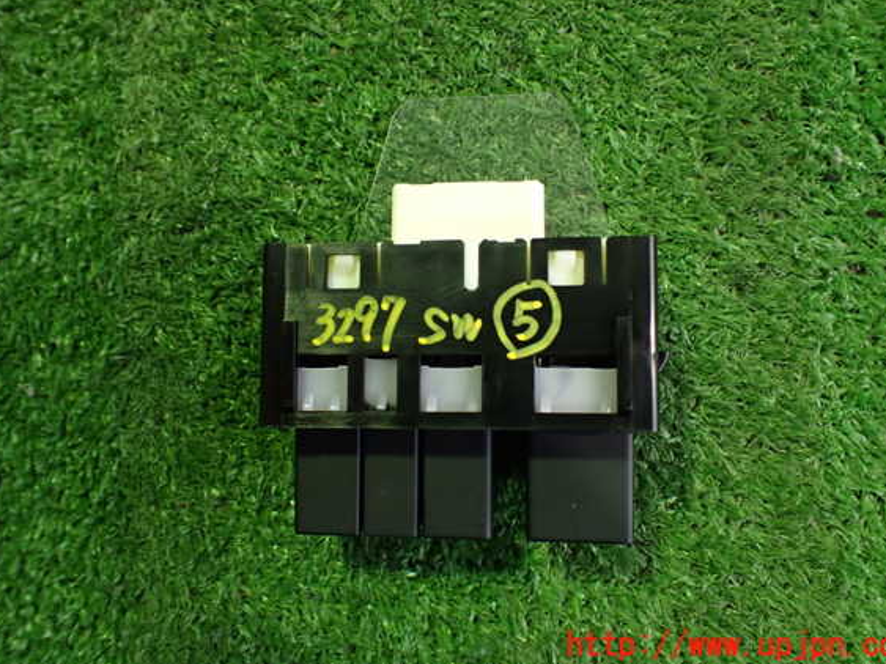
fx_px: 819
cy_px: 312
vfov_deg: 44.1
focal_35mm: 32
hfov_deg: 56.8
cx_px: 450
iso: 800
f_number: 2.3
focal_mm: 5.4
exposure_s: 1/60
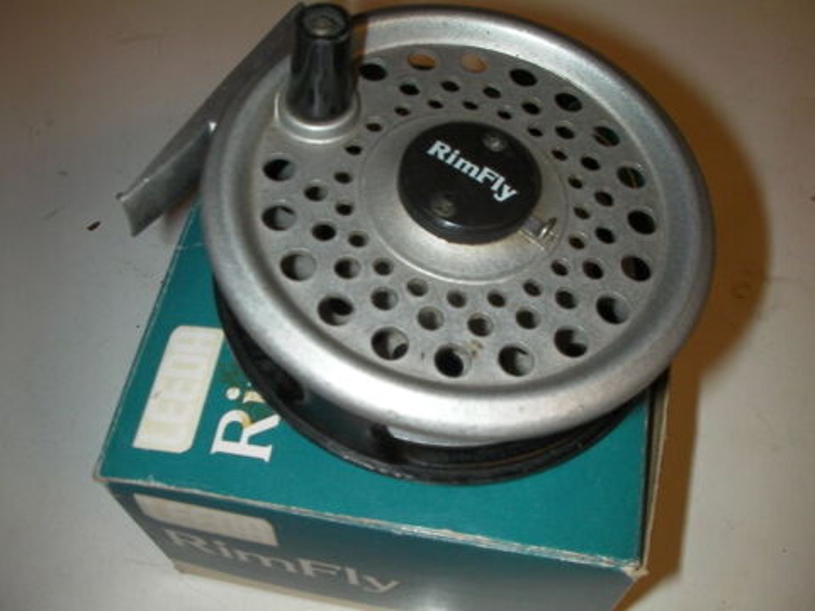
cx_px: 408
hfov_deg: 49.0
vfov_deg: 37.7
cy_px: 306
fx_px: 895
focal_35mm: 38
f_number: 5.6
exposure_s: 1/30
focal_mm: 6.3
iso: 200
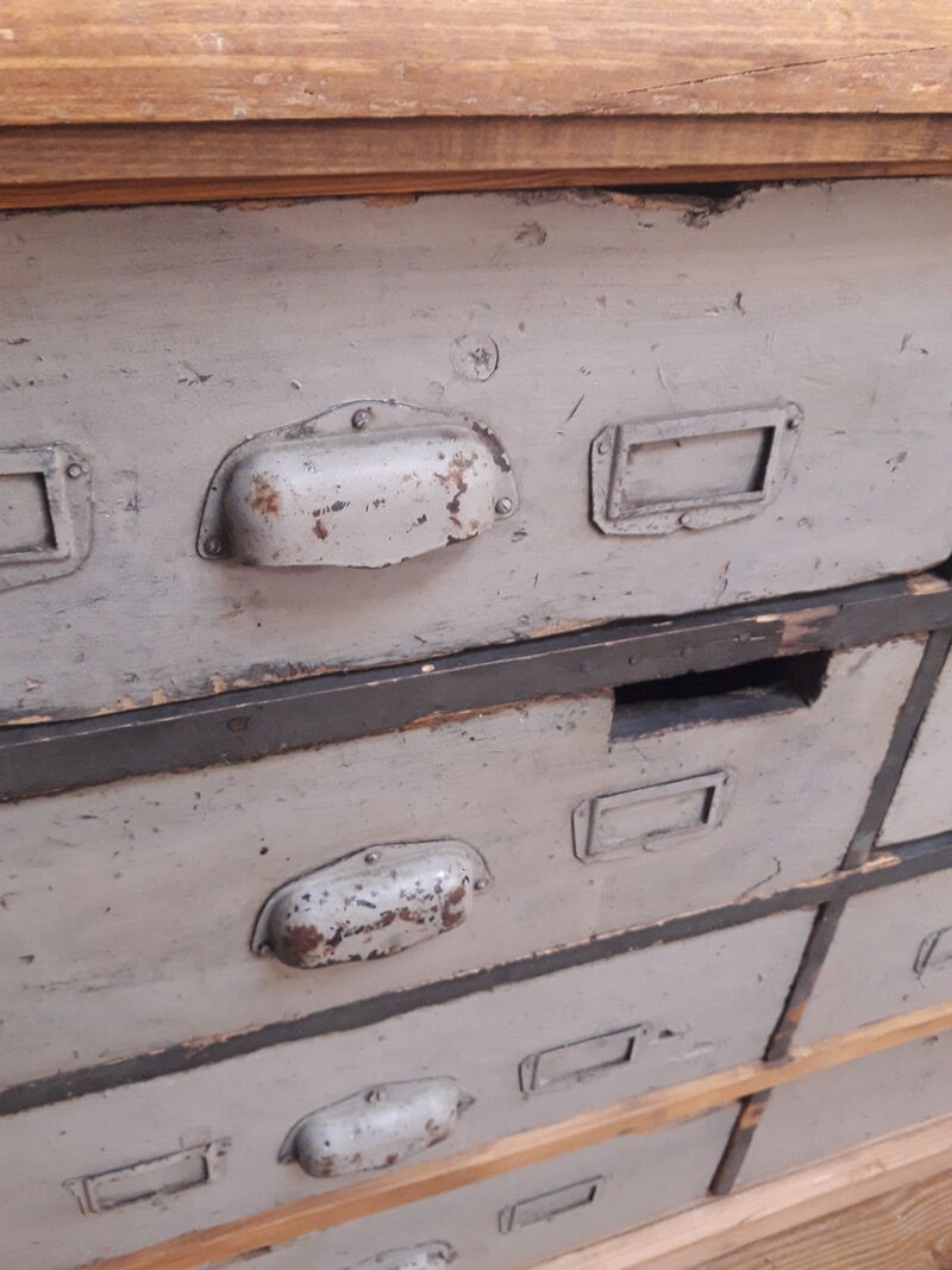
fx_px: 1027
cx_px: 476
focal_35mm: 28
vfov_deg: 63.4
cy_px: 635
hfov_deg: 49.7
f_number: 1.9
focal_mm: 3.7
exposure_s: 1/17
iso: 200
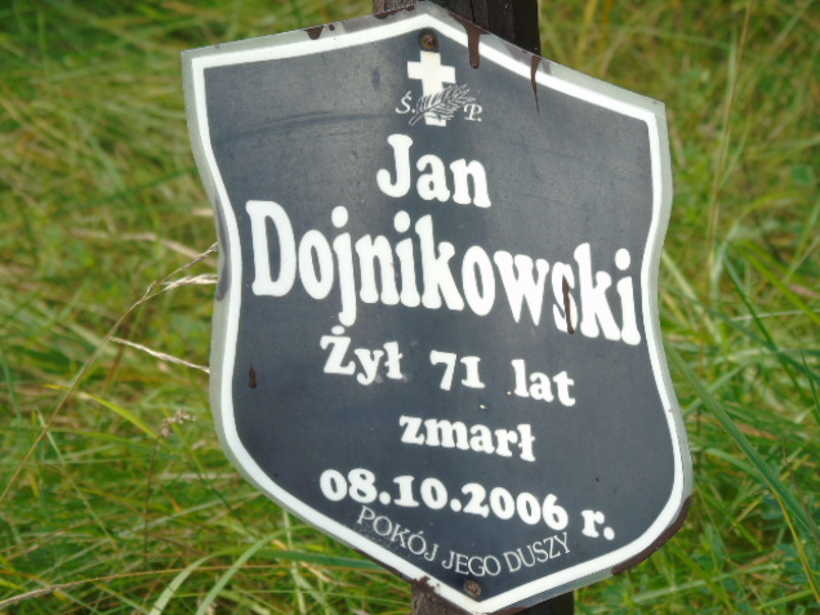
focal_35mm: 319
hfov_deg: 6.2
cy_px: 308
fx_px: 7557
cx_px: 410
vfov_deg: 4.7
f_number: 5.1
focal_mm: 57
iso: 100
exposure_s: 1/125
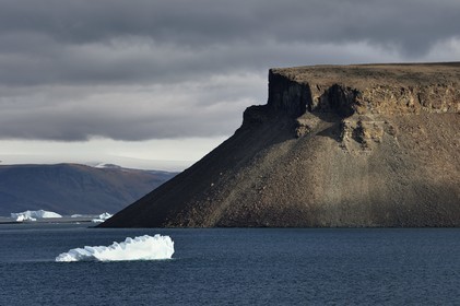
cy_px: 153
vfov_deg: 7.4
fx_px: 2362
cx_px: 230
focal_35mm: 185
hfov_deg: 11.1
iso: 200
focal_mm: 185
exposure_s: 1/800
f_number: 8
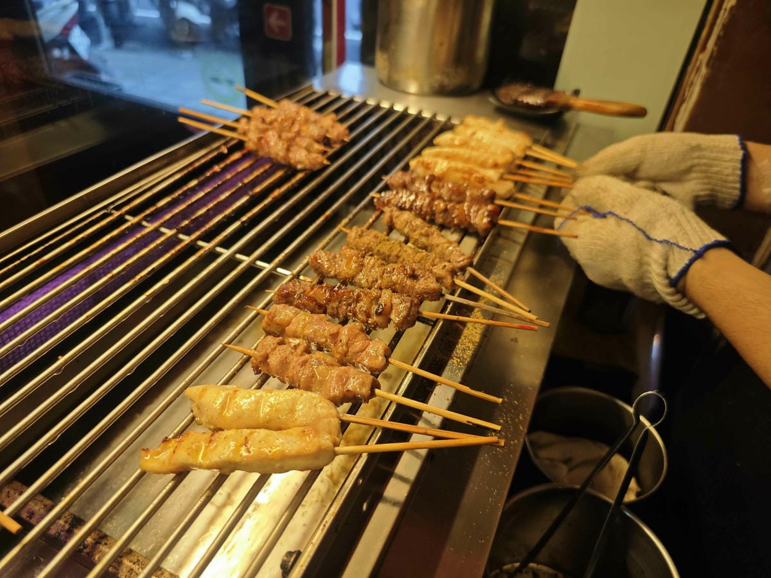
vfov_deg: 58.9
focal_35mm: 23
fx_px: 512
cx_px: 386
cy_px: 289
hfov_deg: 73.9
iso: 640
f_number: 1.63
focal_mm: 8.72
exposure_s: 1/120
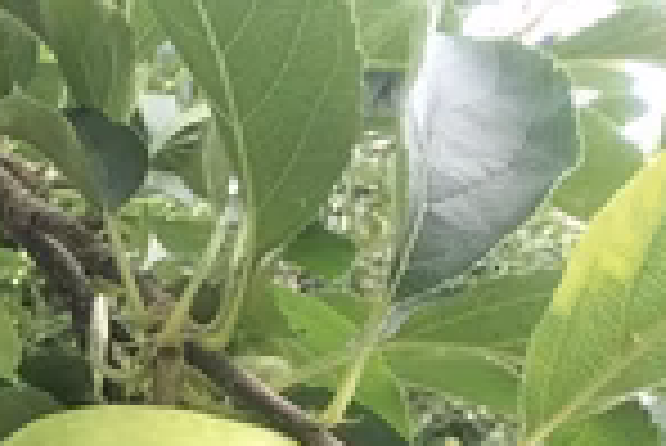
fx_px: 1611
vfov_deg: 14.7
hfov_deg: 21.2
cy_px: 649
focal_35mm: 87
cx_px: -202
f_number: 2.4
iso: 80
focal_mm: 2.15
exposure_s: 1/120
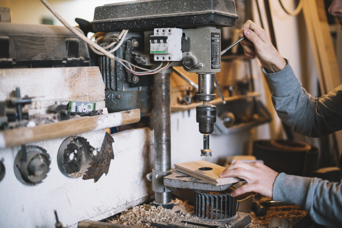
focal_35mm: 50
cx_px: 171
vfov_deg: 27.0
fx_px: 475
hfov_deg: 39.6
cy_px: 114
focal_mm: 50
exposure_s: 1/60
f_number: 2
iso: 400
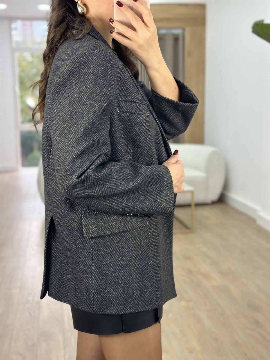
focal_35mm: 48
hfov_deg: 30.3
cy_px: 180
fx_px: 499
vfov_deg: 39.7
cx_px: 135
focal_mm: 6.86
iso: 125
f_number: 1.78
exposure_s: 1/100
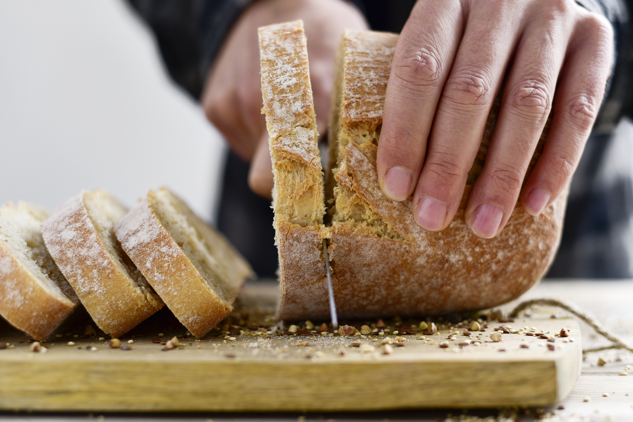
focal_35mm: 50
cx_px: 316
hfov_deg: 39.6
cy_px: 211
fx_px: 879
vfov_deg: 27.0
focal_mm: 50
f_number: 2.8
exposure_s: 1/100
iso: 64
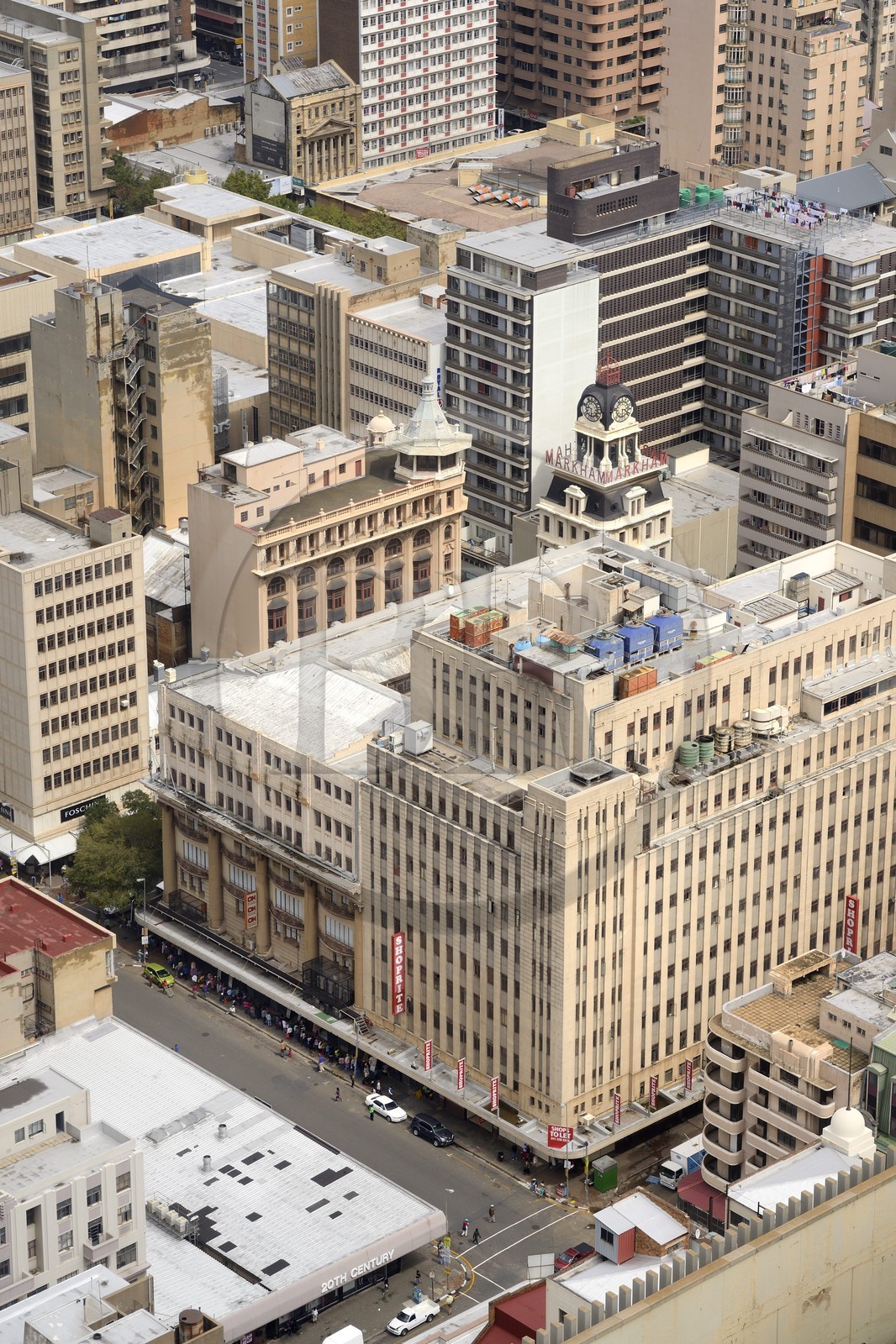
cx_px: 448
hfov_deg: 14.4
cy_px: 672
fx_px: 3548
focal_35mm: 95
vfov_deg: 21.5
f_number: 9
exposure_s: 1/400
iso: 200
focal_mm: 95
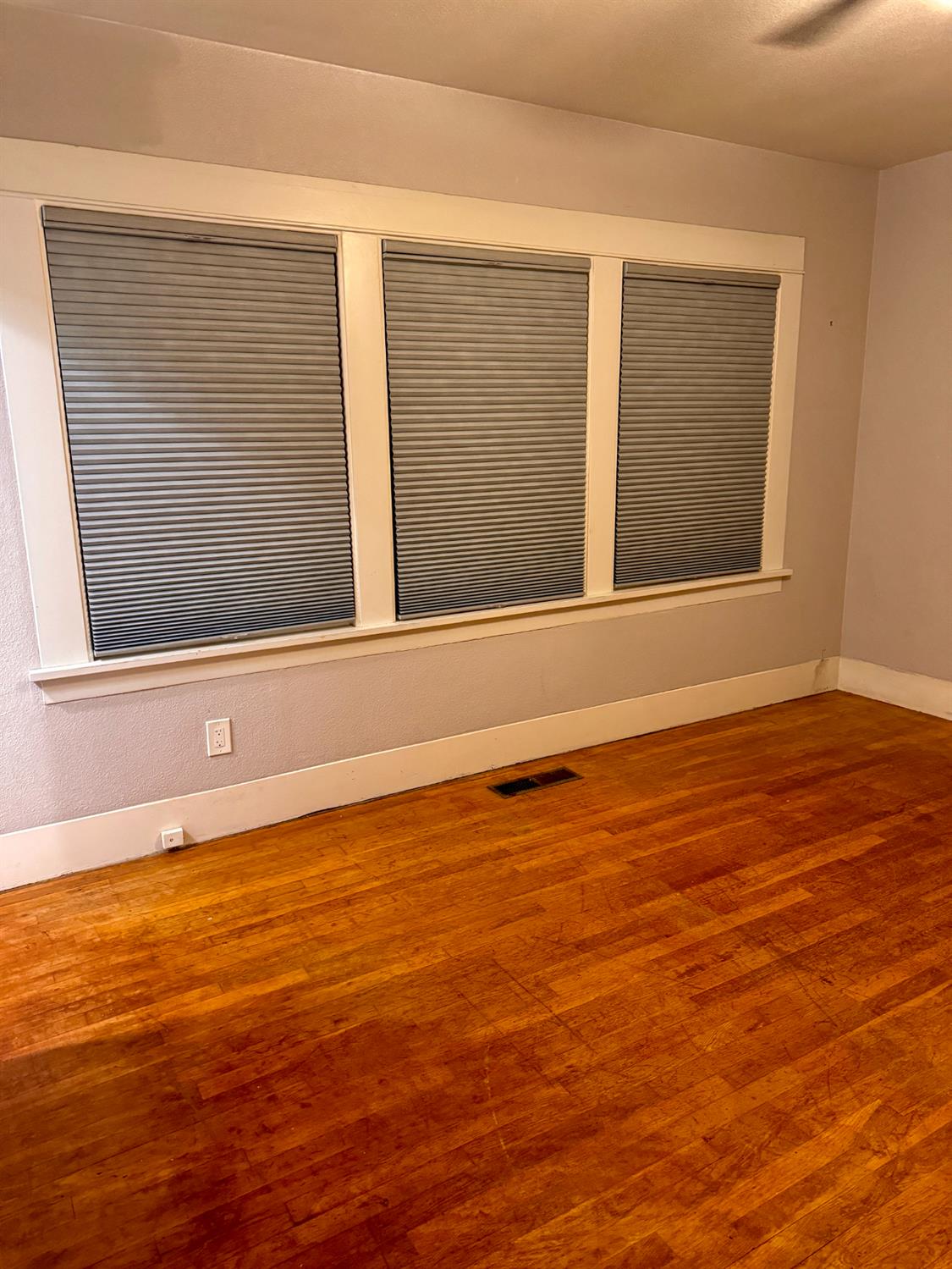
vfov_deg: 71.6
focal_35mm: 24
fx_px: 880
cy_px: 634
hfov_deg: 56.8
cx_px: 476
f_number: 1.78
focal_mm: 6.76
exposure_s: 1/60
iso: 640
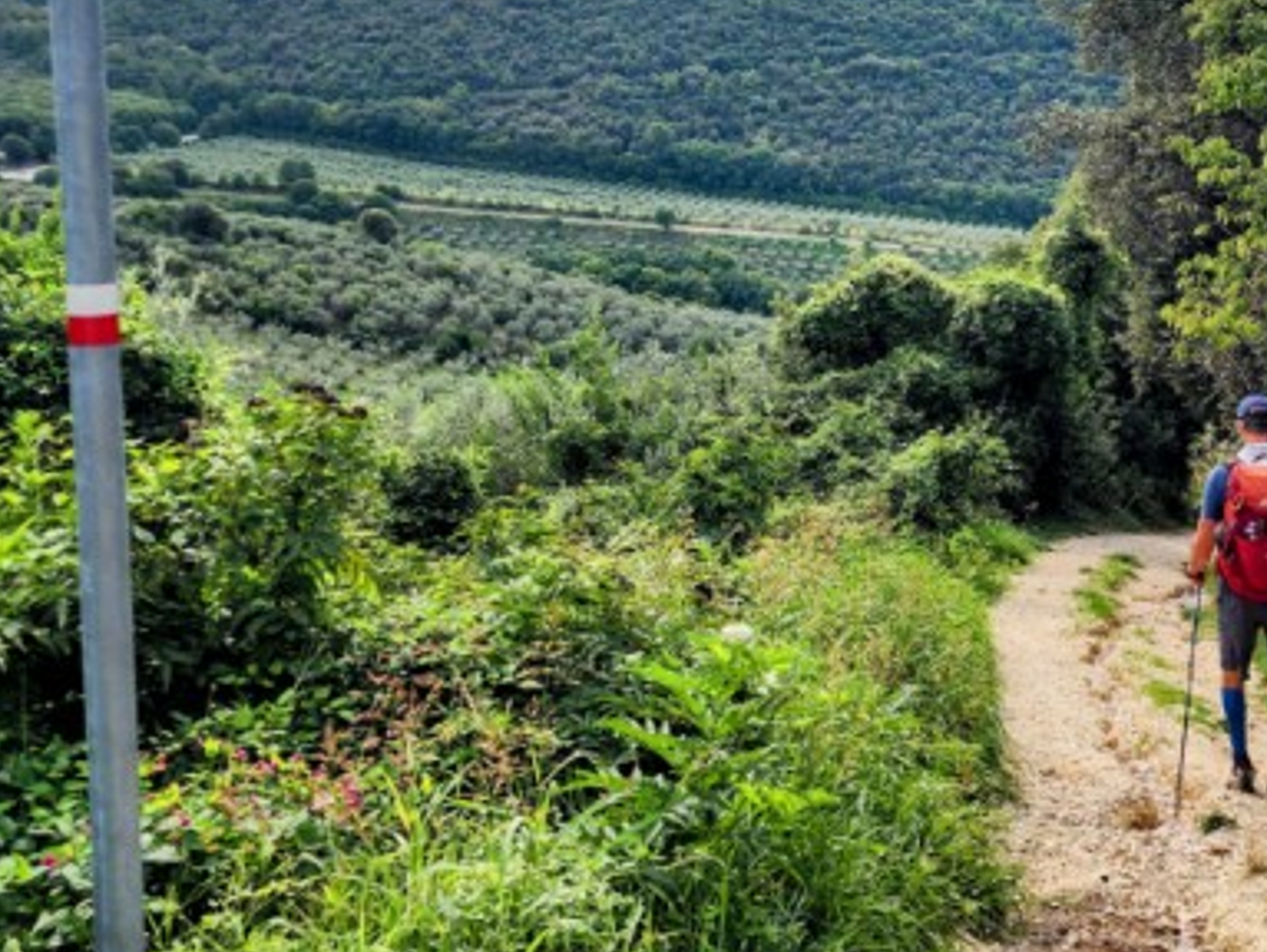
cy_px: 205
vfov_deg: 29.7
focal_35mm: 48
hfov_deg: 39.3
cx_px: 814
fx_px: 1759
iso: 12
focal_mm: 6.4
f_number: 1.8
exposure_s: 1/942
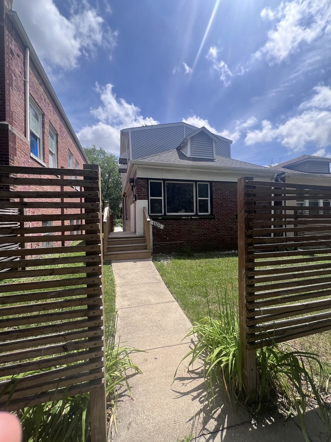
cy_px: 221
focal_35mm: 13
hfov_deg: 89.9
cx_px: 166
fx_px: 166
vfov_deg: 106.2
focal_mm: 1.57
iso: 32
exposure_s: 1/1167
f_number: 1.8
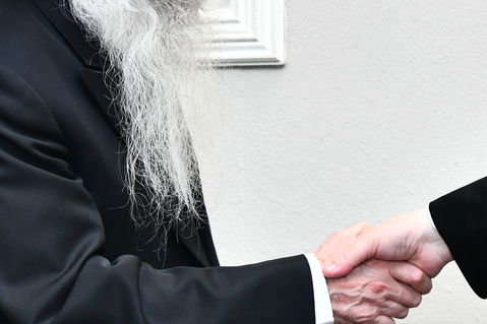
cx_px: 443
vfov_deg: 12.0
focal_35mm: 111
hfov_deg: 18.1
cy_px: -79
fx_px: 1501
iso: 1250
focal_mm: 38
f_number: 5.6
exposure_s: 1/125
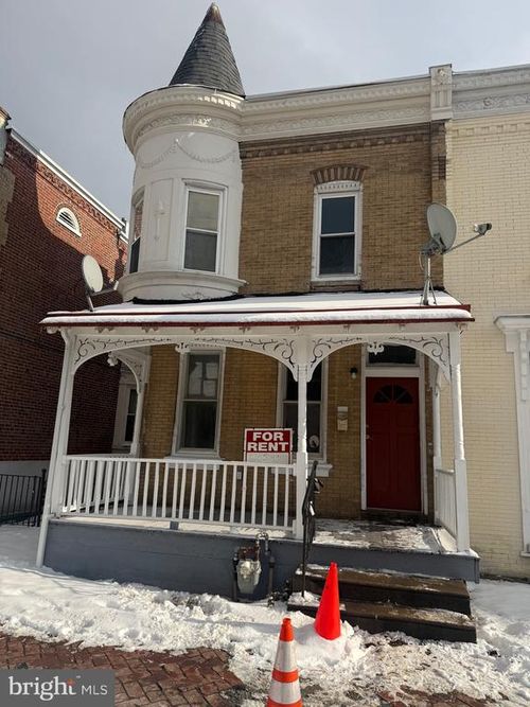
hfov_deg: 56.8
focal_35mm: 24
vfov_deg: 71.6
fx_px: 490
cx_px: 265
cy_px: 354
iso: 80
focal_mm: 6.76
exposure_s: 1/6173
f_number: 1.78
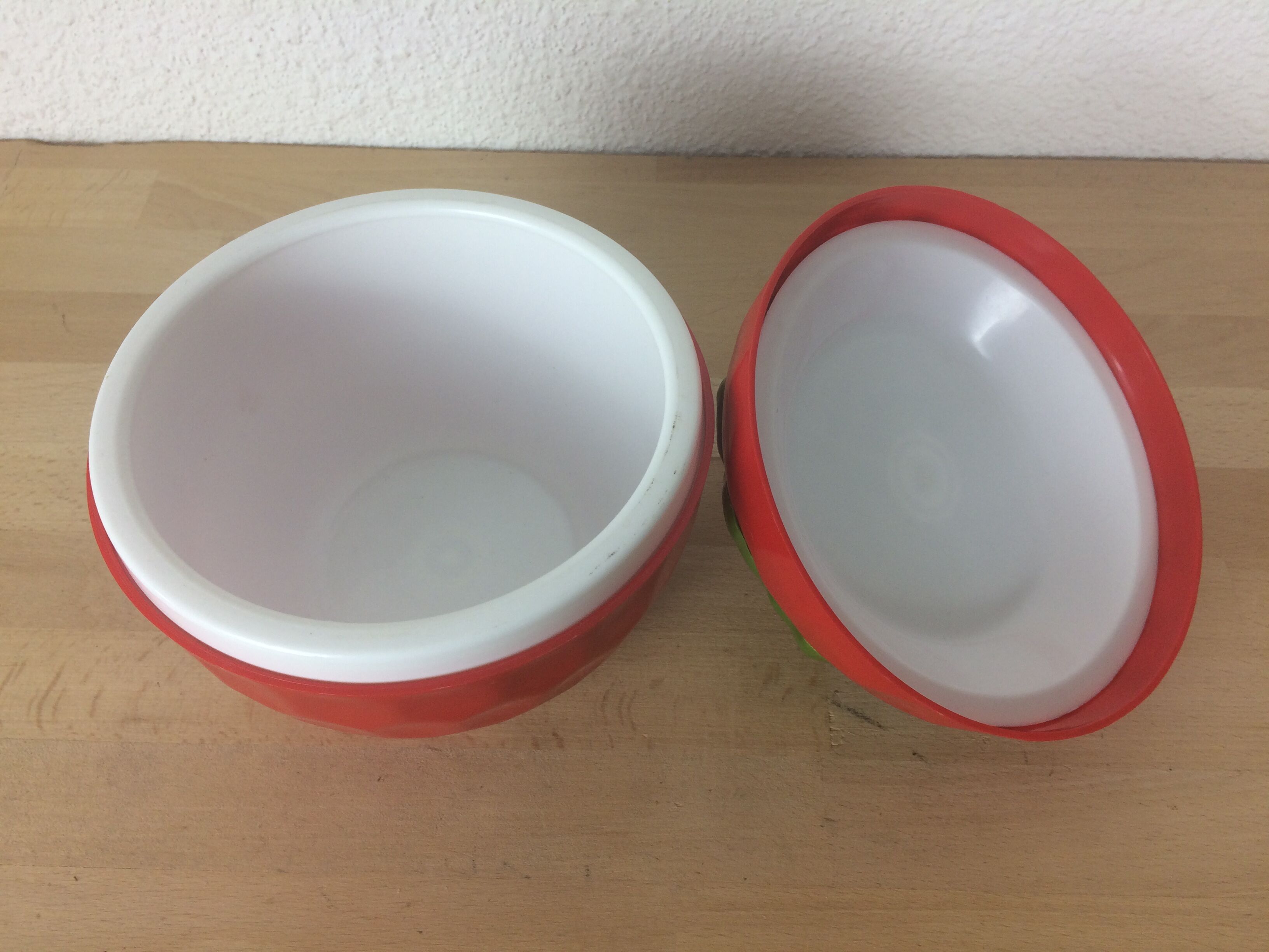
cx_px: 634
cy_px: 476
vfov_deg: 48.2
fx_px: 1063
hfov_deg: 61.7
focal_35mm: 29
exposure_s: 1/50
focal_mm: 4.15
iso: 40
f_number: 2.2
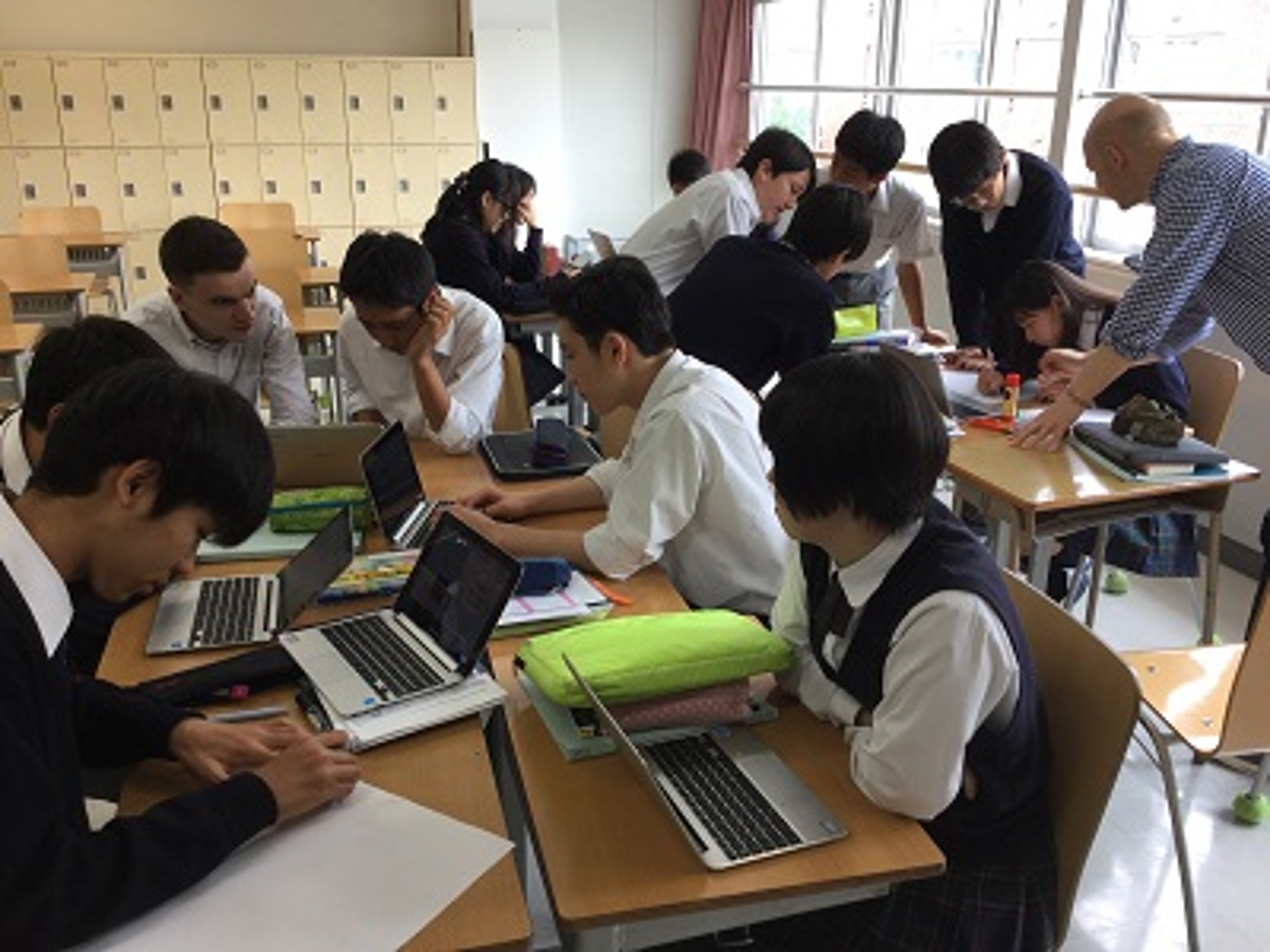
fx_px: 1137
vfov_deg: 45.4
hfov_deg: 58.4
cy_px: 476
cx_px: 635
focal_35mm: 31
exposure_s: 1/60
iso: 25
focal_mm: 3.3
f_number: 2.4
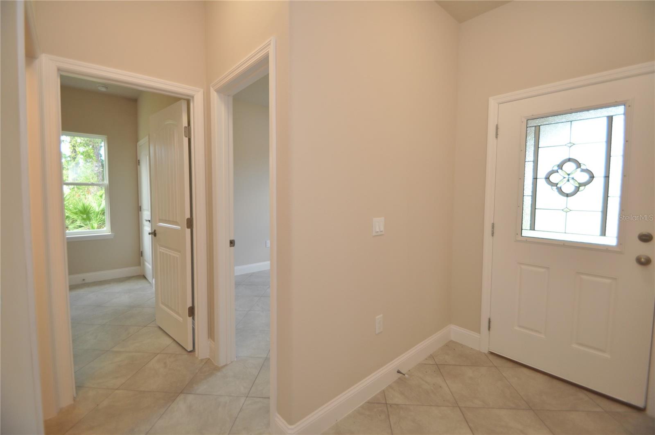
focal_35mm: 15
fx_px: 273
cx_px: 328
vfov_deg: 77.2
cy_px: 218
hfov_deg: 100.5
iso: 400
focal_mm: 10
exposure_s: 1/80
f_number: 4.5
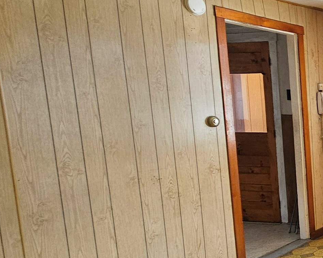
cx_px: 506
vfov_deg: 36.1
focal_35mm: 41
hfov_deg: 27.2
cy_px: 173
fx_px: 392
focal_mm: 2.2
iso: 80
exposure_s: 1/77.4
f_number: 2.2
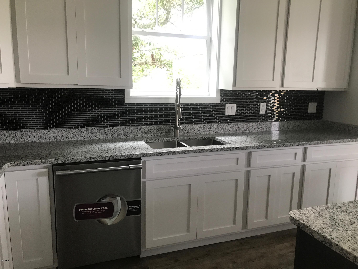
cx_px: 179
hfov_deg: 63.4
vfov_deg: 49.7
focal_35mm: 28
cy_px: 134
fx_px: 290
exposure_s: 1/20
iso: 40
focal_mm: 3.99
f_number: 1.8
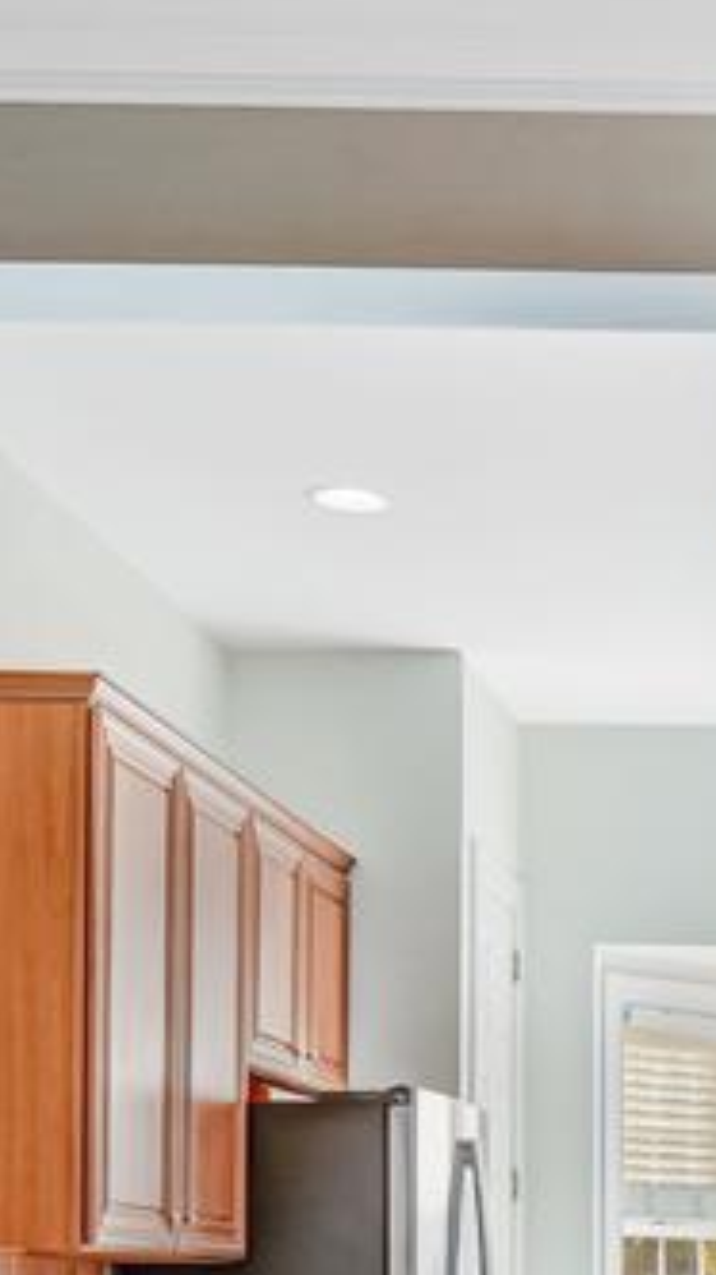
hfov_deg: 14.6
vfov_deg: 26.0
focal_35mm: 77
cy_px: 1288
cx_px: 1068
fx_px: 2602
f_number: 8
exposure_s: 1/30
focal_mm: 17
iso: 400
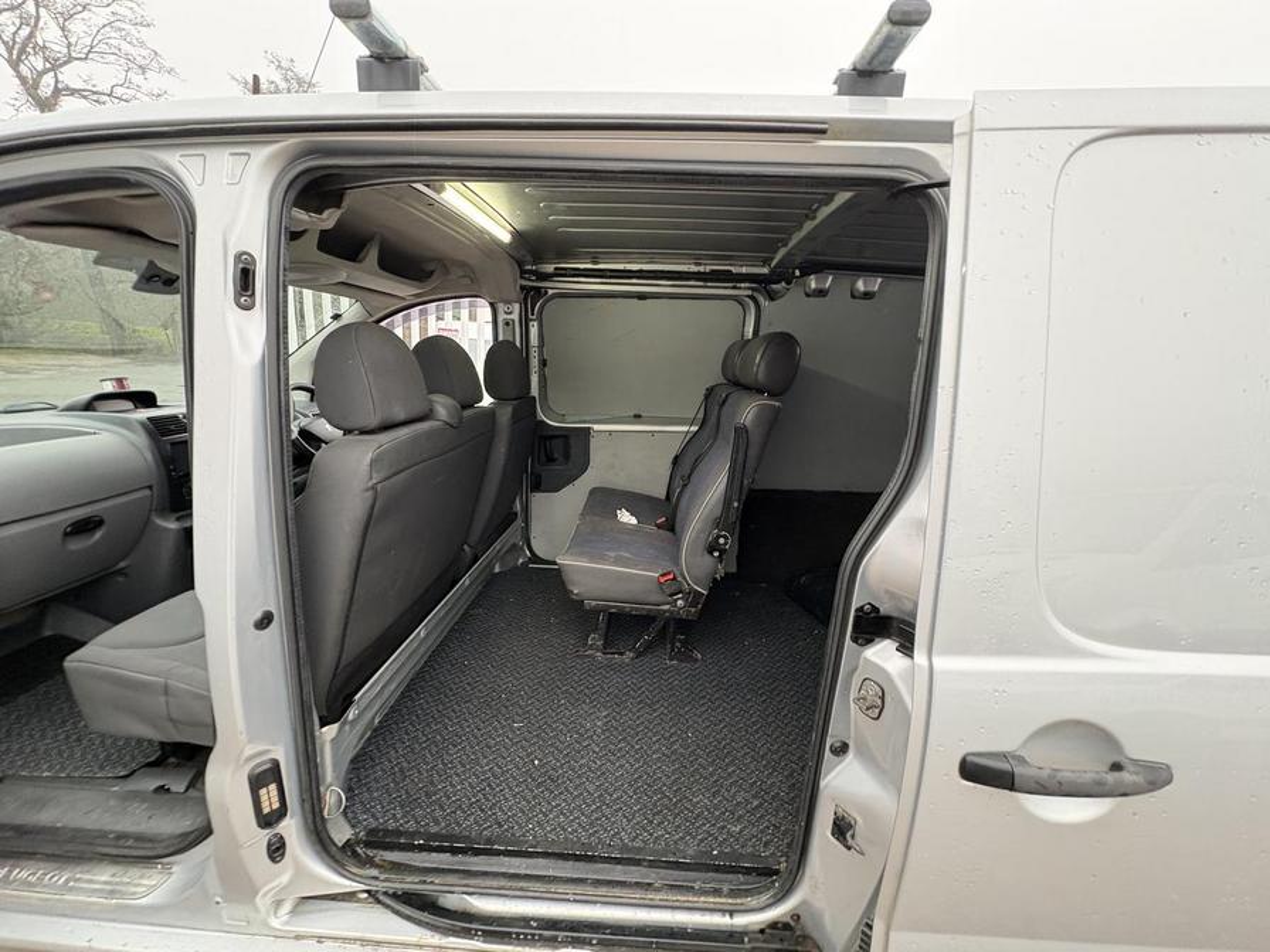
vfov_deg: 85.7
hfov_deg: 102.1
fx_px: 514
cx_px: 635
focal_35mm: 14
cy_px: 476
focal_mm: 2.22
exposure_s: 1/60
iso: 320
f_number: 2.2
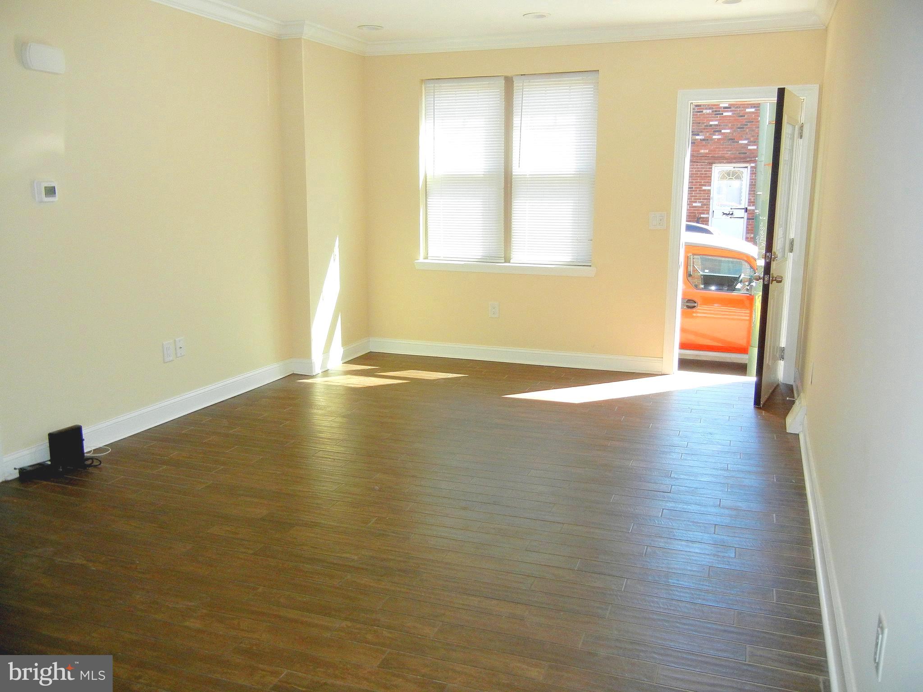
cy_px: 346
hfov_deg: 60.0
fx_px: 800
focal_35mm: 30
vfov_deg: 46.8
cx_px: 462
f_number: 3.5
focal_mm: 5.4
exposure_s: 1/188
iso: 230
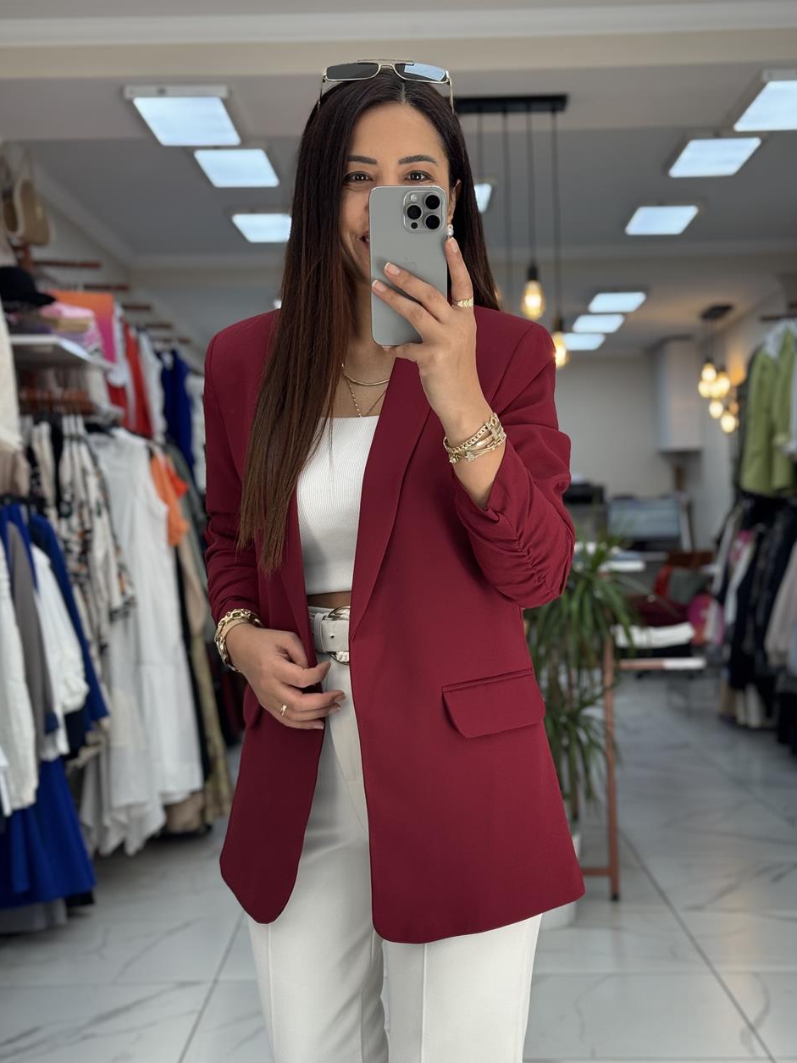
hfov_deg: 28.6
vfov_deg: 37.5
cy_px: 563
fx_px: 1566
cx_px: 420
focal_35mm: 51
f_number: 1.78
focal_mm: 6.76
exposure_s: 1/100
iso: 64
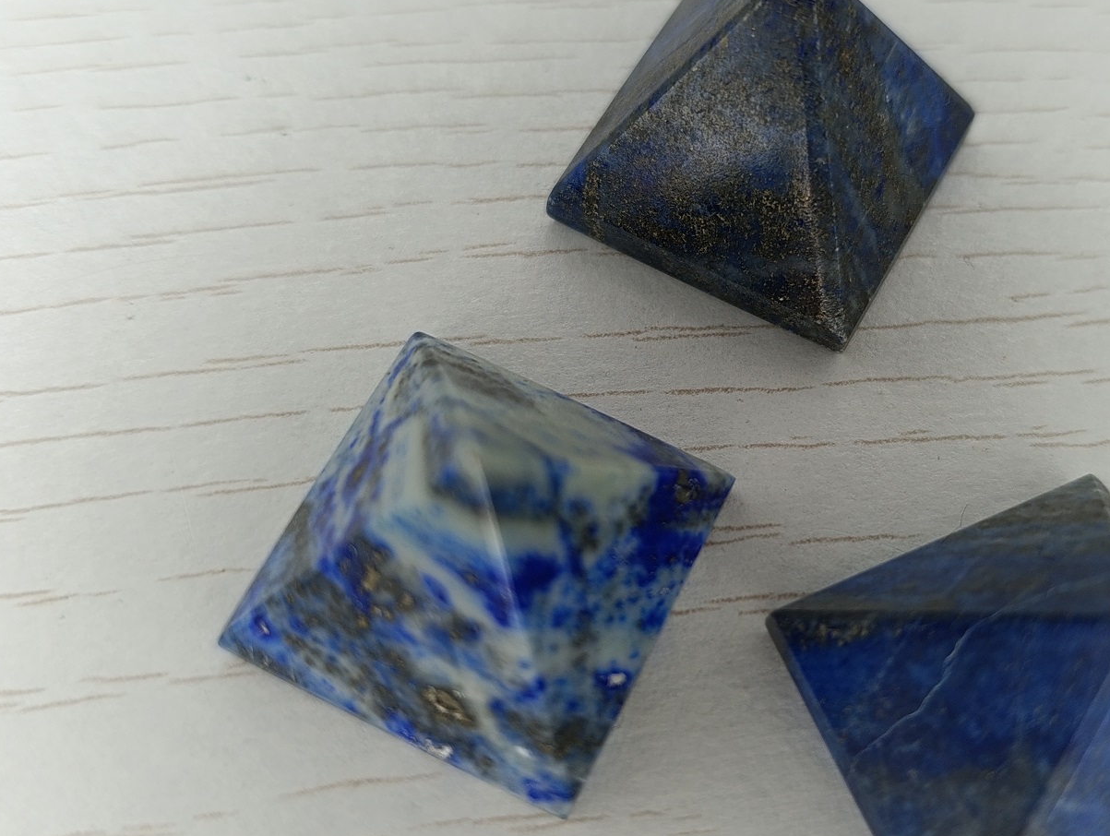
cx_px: 667
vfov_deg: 36.9
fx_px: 1252
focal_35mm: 39
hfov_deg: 47.5
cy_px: 381
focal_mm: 6.14
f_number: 1.6
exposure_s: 1/100
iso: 125
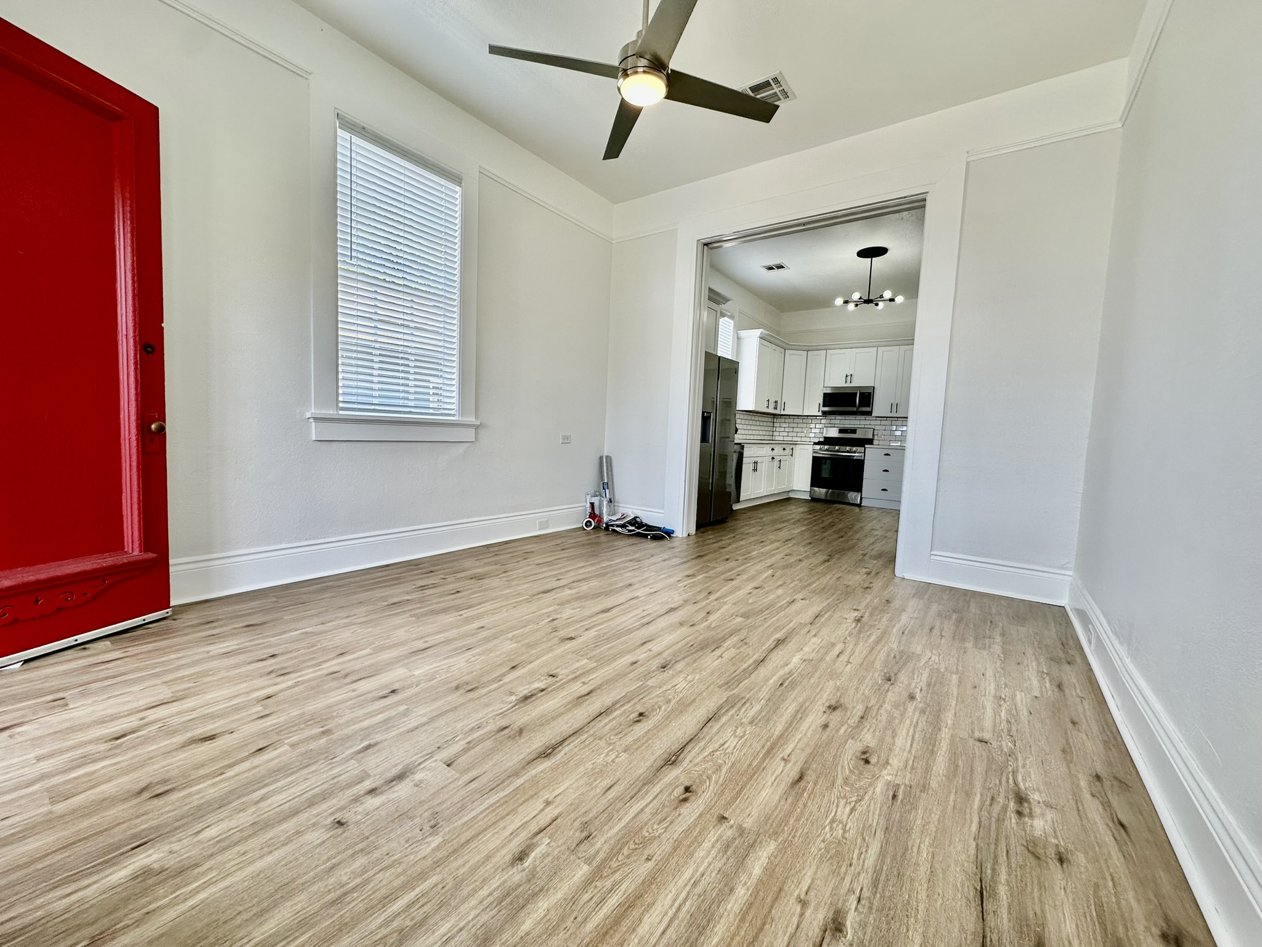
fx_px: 510
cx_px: 631
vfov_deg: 85.7
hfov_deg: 102.1
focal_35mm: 14
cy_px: 474
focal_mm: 2.22
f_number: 2.2
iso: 80
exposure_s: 1/120
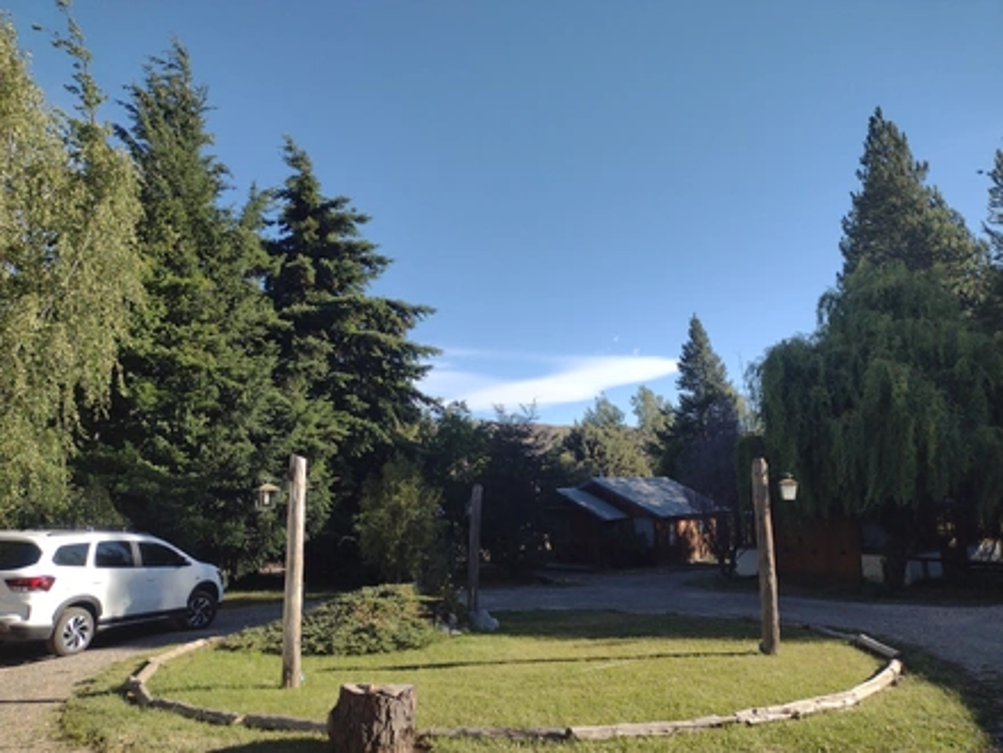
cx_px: 502
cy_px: 376
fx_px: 782
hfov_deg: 65.3
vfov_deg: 51.4
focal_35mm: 27
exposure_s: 1/1535
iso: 100
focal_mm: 4.71
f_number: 1.7
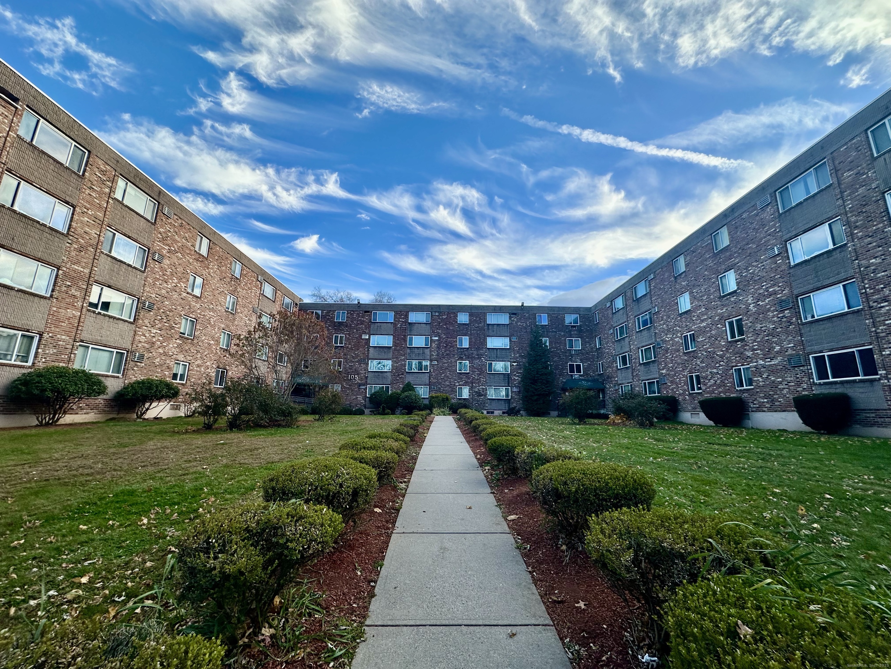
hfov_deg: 102.1
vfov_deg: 85.7
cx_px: 446
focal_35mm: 14
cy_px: 334
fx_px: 360
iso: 40
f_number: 2.2
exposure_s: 1/550
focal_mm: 2.22
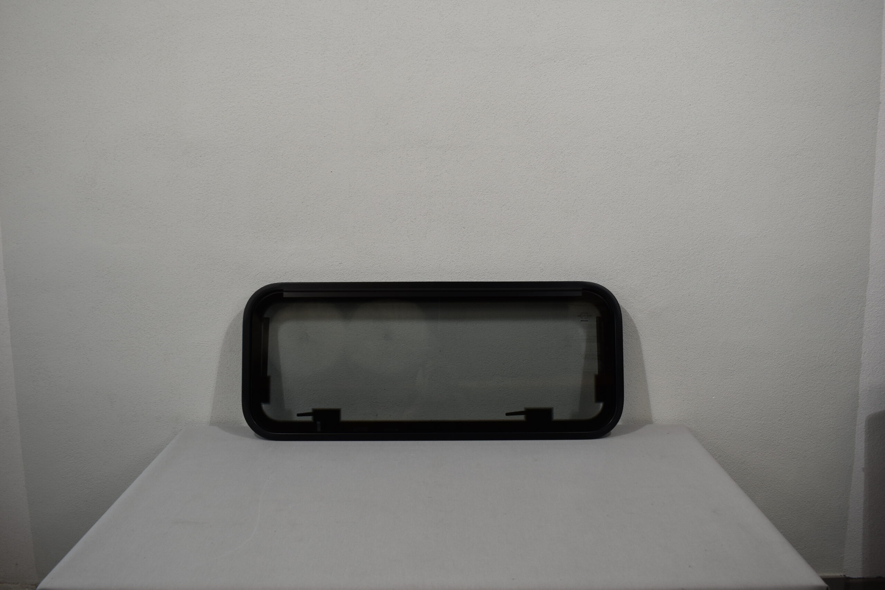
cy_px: 295
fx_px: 811
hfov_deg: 57.2
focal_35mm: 33
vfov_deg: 40.0
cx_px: 442
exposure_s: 1/125
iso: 250
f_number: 5.6
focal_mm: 22
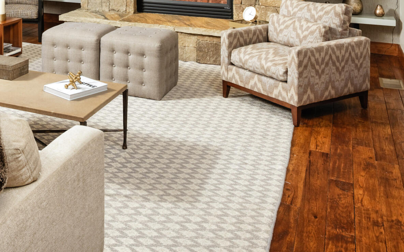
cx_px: 53
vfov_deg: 23.3
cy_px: -76
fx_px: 539
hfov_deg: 38.7
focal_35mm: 49
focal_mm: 19
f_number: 7.1
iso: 400
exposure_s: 1/1250
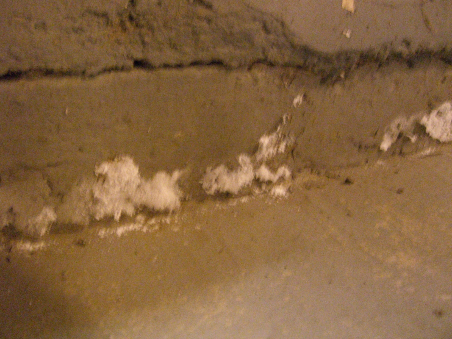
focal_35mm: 38
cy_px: 170
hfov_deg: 49.0
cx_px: 226
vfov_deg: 37.7
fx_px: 496
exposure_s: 1/20
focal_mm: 7.9
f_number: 2.8
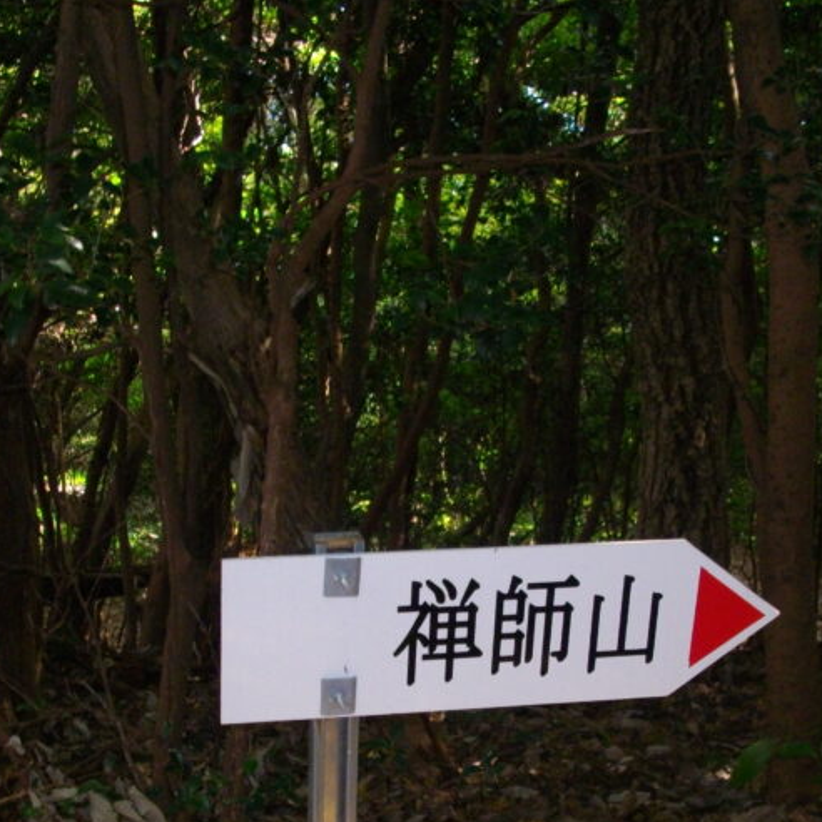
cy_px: 615
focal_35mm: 68
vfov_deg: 25.1
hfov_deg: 25.3
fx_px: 1827
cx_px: 356
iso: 200
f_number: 2.8
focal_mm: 6.2
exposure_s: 1/50
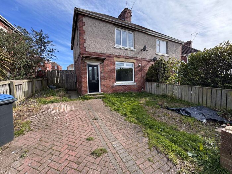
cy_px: 87
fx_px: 94
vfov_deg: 85.7
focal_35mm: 14
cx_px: 116
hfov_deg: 102.1
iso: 40
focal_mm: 2.22
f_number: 2.2
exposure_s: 1/591
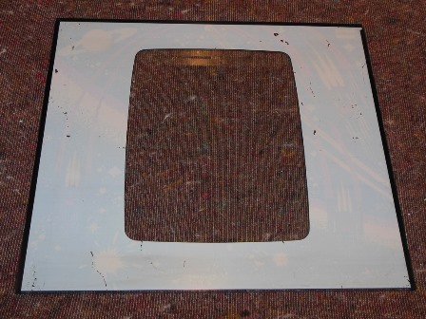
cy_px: 160
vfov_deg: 37.7
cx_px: 213
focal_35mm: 38
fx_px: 468
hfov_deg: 49.0
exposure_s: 1/30
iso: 125
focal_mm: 6.8
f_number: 3.6
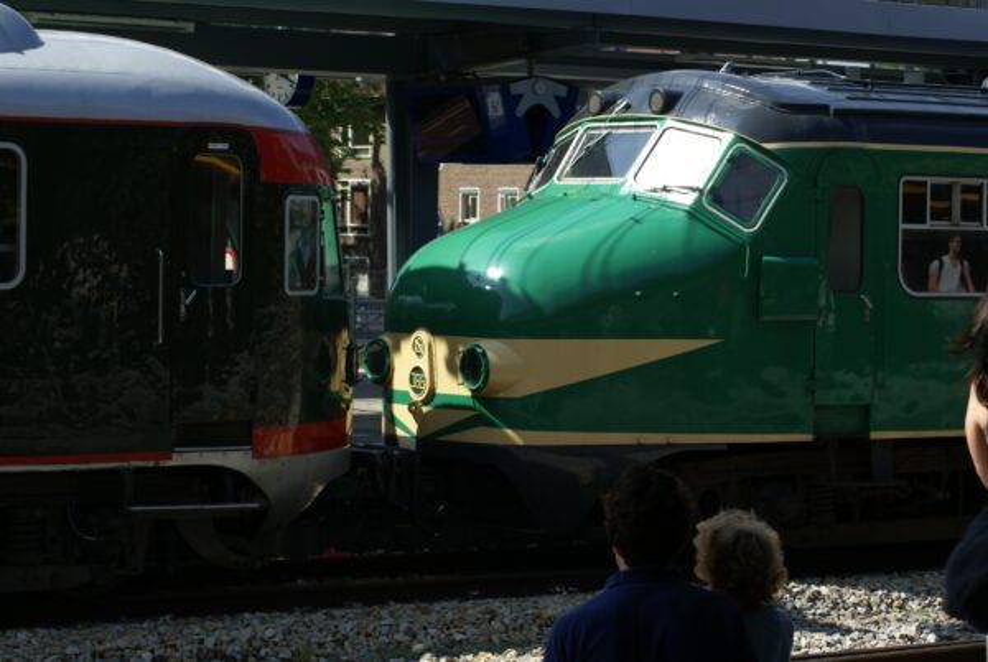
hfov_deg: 19.4
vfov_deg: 13.1
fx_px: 2886
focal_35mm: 105
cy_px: 331
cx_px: 494
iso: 100
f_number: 8
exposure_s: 1/160
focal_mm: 70
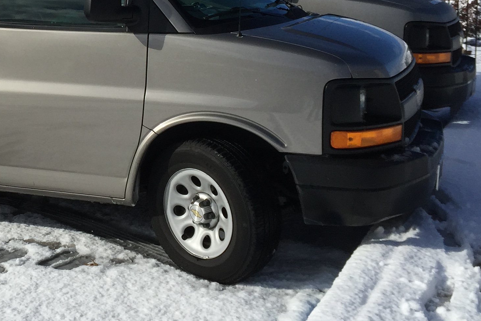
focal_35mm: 67
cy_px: 18
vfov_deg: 19.8
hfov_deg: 28.9
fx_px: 895
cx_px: 48
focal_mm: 4.15
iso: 32
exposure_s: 1/5650
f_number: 2.2
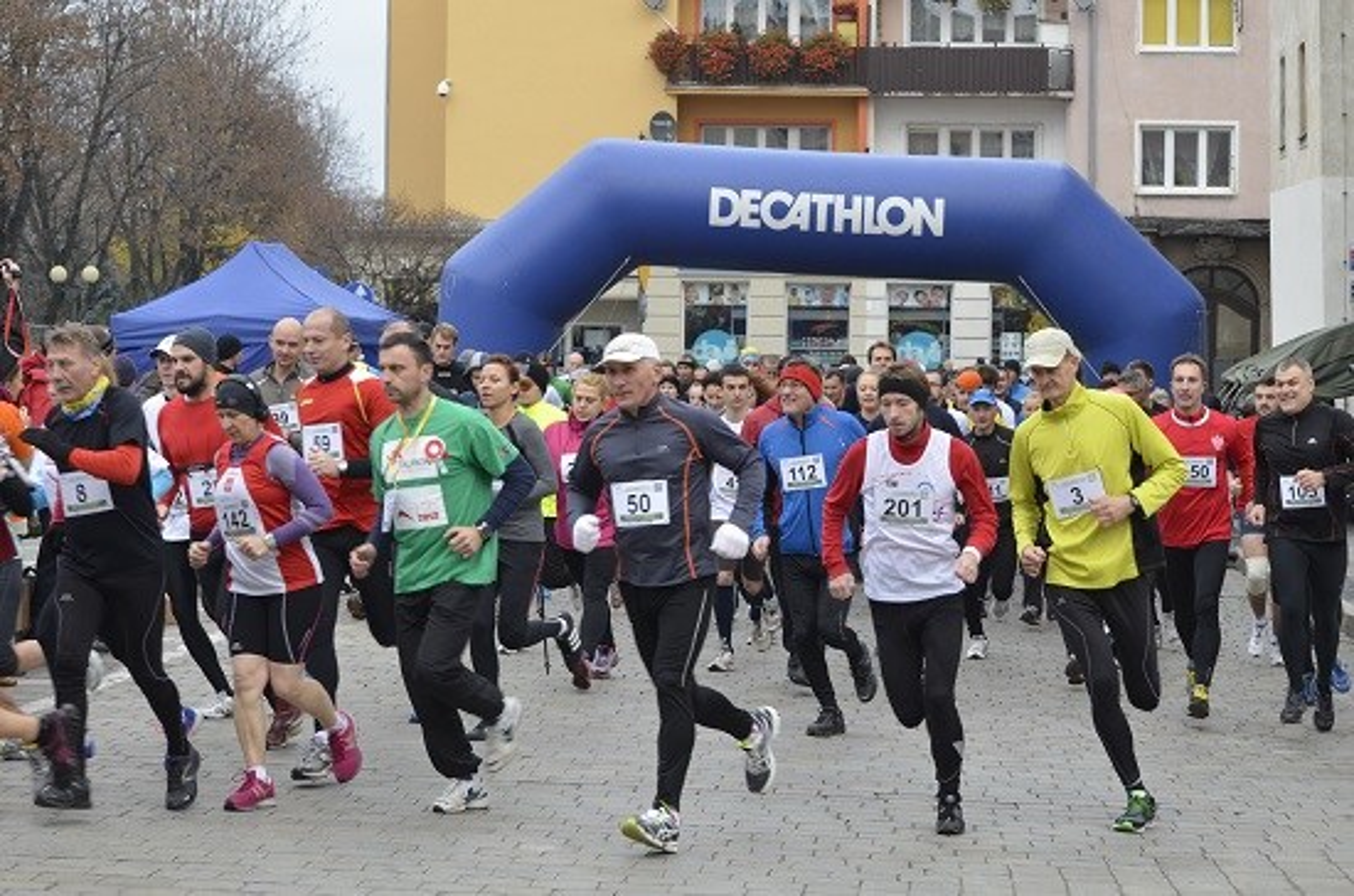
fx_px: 3096
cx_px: 677
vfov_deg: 16.5
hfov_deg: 24.7
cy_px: 448
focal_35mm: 82
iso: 640
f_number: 7.1
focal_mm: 55
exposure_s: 1/200
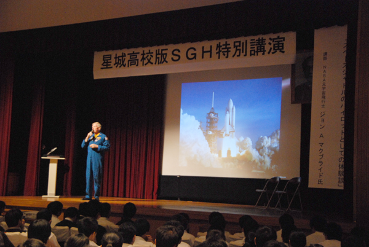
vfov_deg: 23.9
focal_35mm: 57
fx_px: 585
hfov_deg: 35.0
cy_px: 124
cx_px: 184
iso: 1600
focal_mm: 38
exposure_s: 1/50
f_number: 4.5
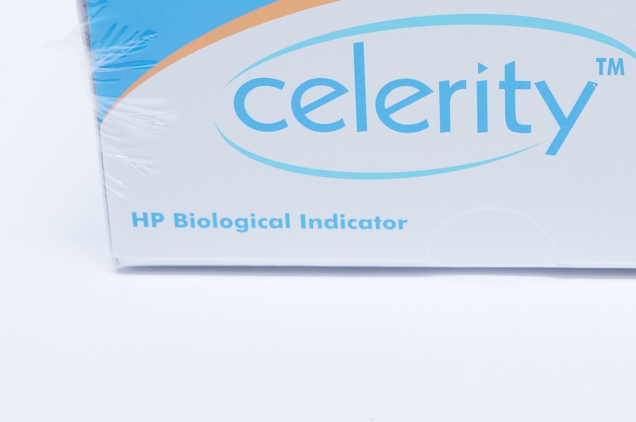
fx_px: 1909
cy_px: 1
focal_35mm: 108
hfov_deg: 18.7
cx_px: 506
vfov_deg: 12.5
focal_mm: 31
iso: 800
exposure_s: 1/50
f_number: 6.3
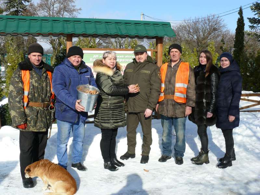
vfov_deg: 40.7
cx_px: 130
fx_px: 263
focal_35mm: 35
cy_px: 98
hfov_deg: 52.6
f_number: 5.6
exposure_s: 1/400
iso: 100
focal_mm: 7.4
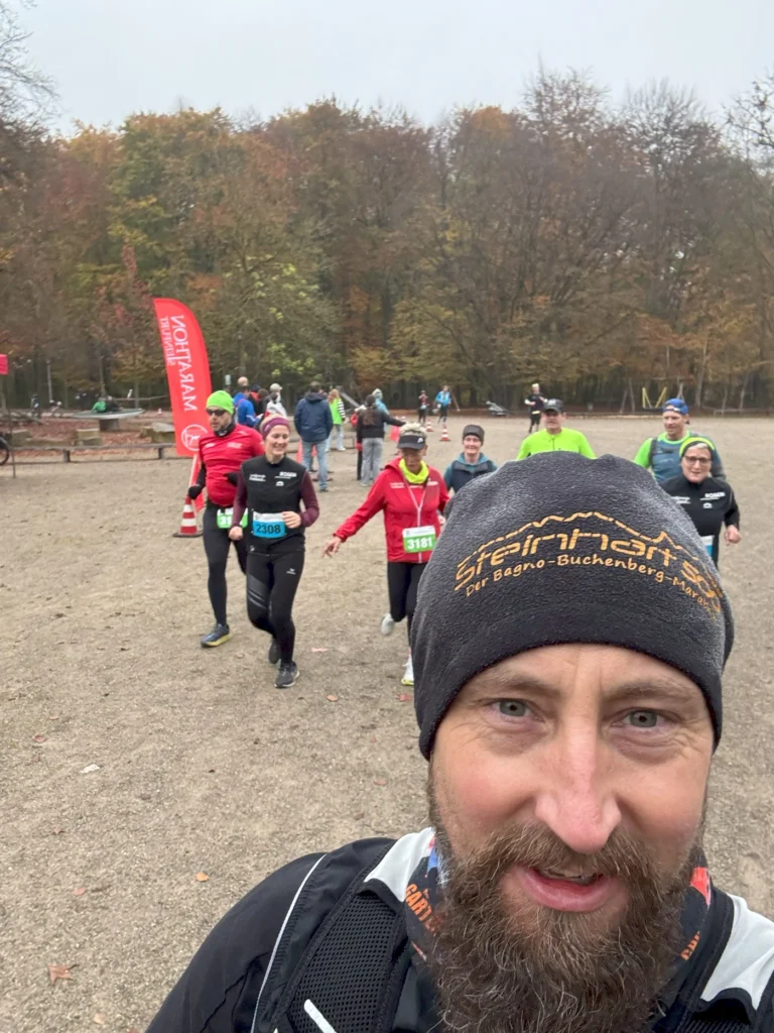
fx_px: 894
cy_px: 516
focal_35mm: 30
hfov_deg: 46.8
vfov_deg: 60.0
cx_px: 387
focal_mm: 2.69
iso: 50
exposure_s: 1/121
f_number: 1.9
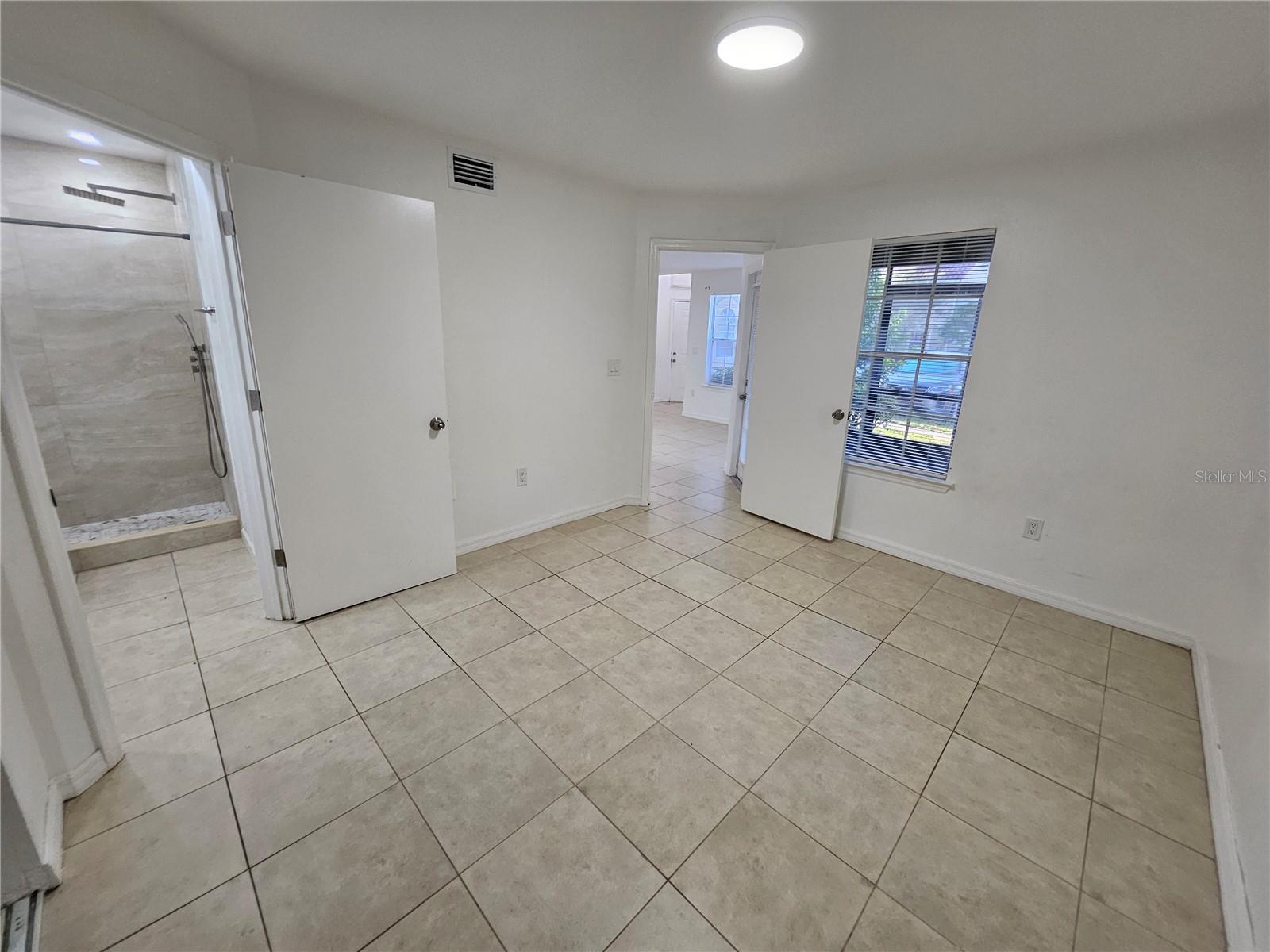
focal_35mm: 13
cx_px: 635
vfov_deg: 89.9
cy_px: 476
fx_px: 477
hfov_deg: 106.2
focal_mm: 1.74
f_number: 2.2
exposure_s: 1/60
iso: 125
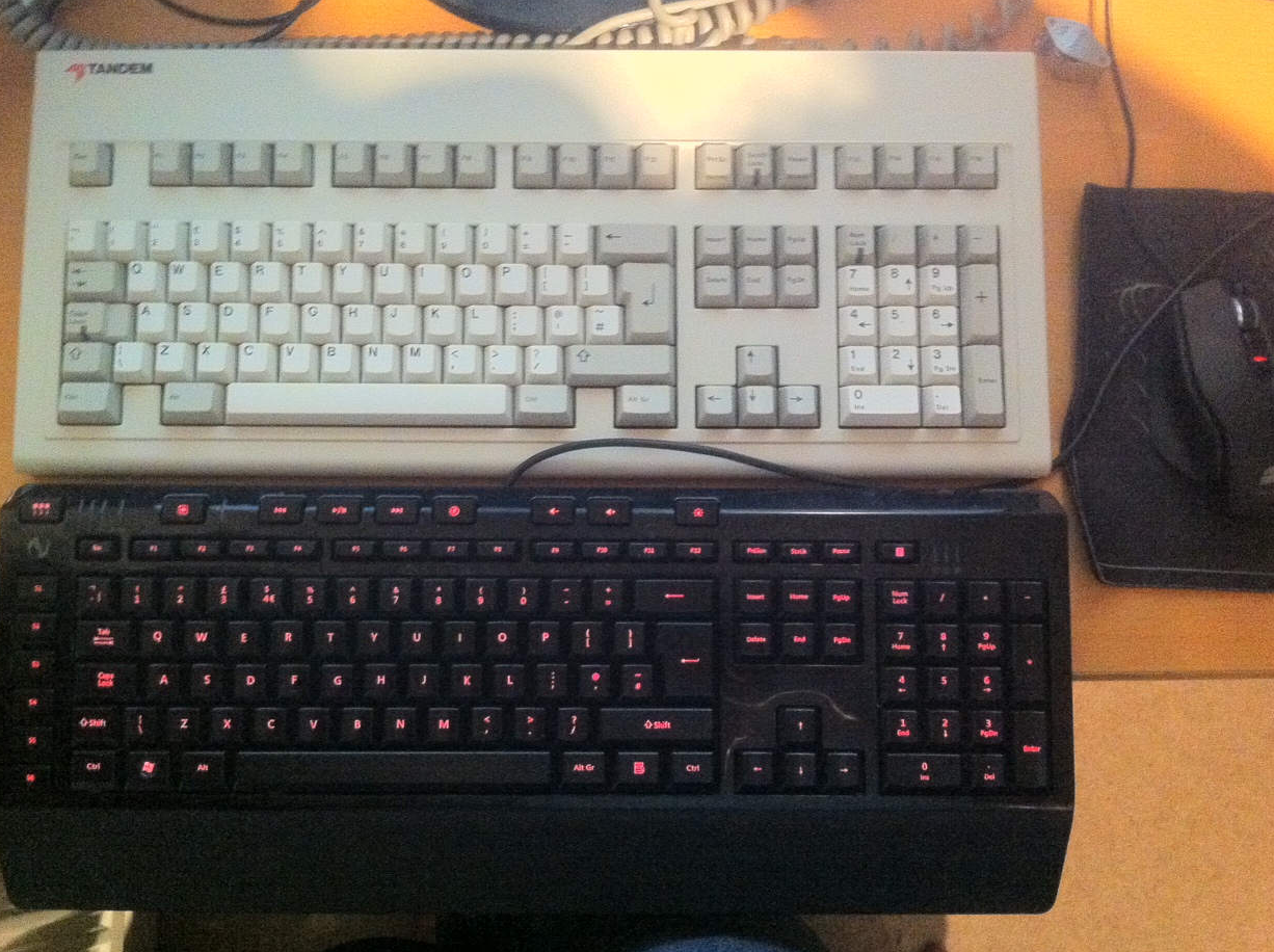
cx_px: 618
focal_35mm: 37
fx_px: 1360
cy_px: 483
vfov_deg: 38.6
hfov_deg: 50.2
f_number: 2.8
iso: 1000
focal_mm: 3.85
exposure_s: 1/17
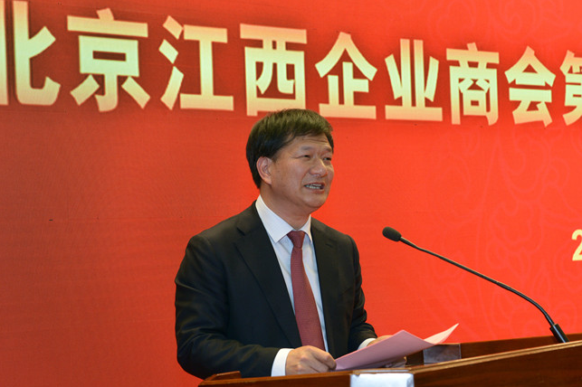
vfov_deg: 24.2
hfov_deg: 35.7
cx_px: 288
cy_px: 211
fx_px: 905
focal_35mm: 56
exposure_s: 1/60
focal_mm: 45
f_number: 6.3
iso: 1250
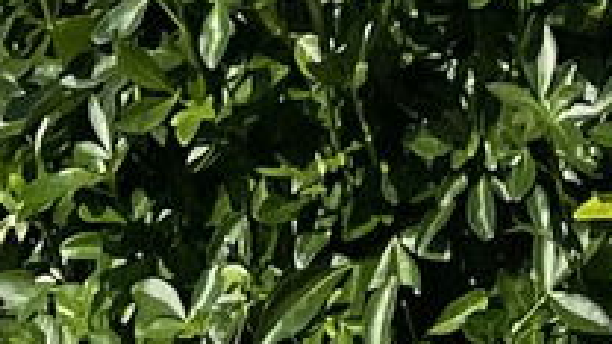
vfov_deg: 3.2
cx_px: 700
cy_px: -2454
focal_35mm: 291
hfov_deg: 7.4
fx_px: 4722
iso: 32
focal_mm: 4.2
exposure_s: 1/7813
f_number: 1.6
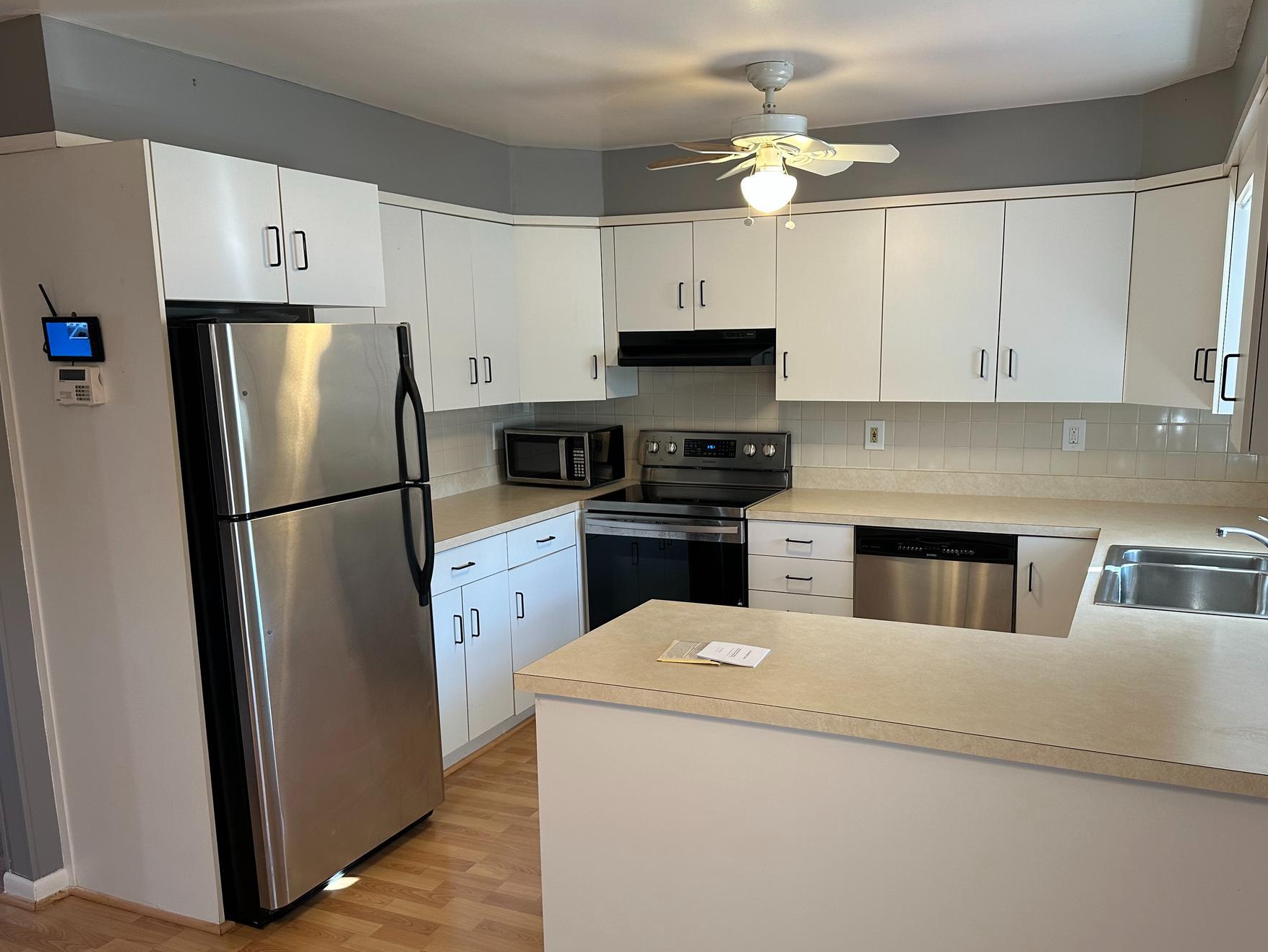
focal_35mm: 28
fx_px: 1026
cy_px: 531
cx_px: 687
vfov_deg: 49.7
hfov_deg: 63.3
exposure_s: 1/120
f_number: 1.78
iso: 160
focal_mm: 6.86
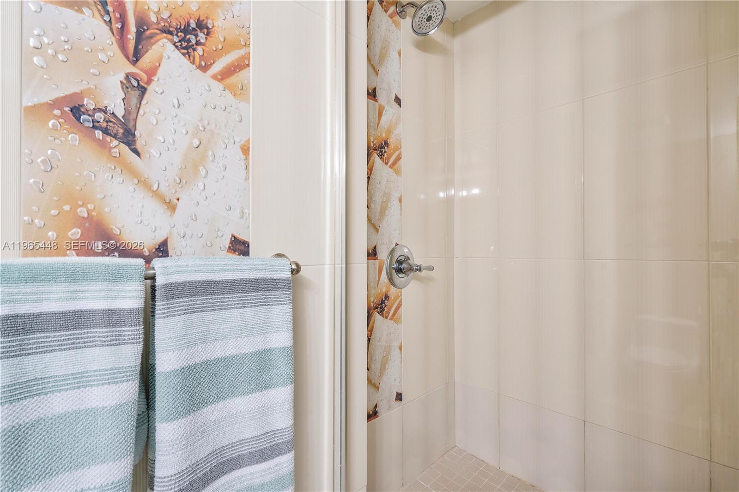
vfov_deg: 73.7
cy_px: 246
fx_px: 328
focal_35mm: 16
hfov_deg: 96.7
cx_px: 370
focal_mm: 16
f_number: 8
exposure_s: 1/10
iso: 400
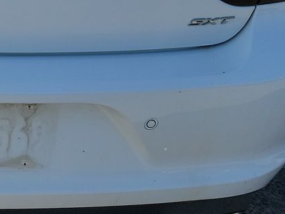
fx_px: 758
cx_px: -91
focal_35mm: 92
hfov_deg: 19.5
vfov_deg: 15.5
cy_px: -38
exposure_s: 1/1066
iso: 50
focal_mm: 6.7
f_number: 1.8
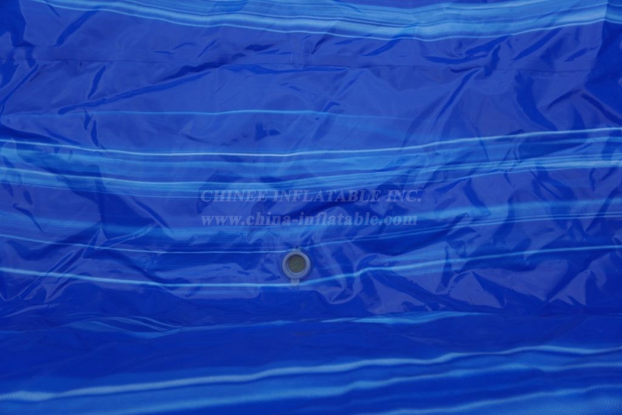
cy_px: 208
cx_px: 311
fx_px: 415
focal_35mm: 24
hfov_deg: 73.7
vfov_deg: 53.1
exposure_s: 1/200
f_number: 4.5
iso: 100
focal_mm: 16
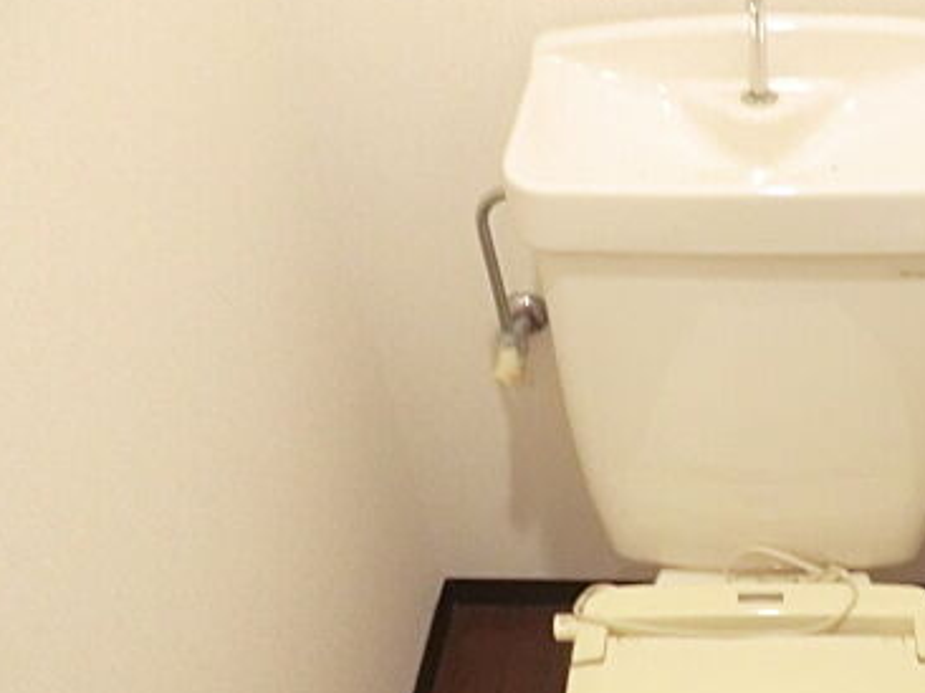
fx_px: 1122
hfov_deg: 42.8
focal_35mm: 42
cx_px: 738
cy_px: 549
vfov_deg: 33.4
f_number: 3.2
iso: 800
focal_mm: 4.3
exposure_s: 1/13
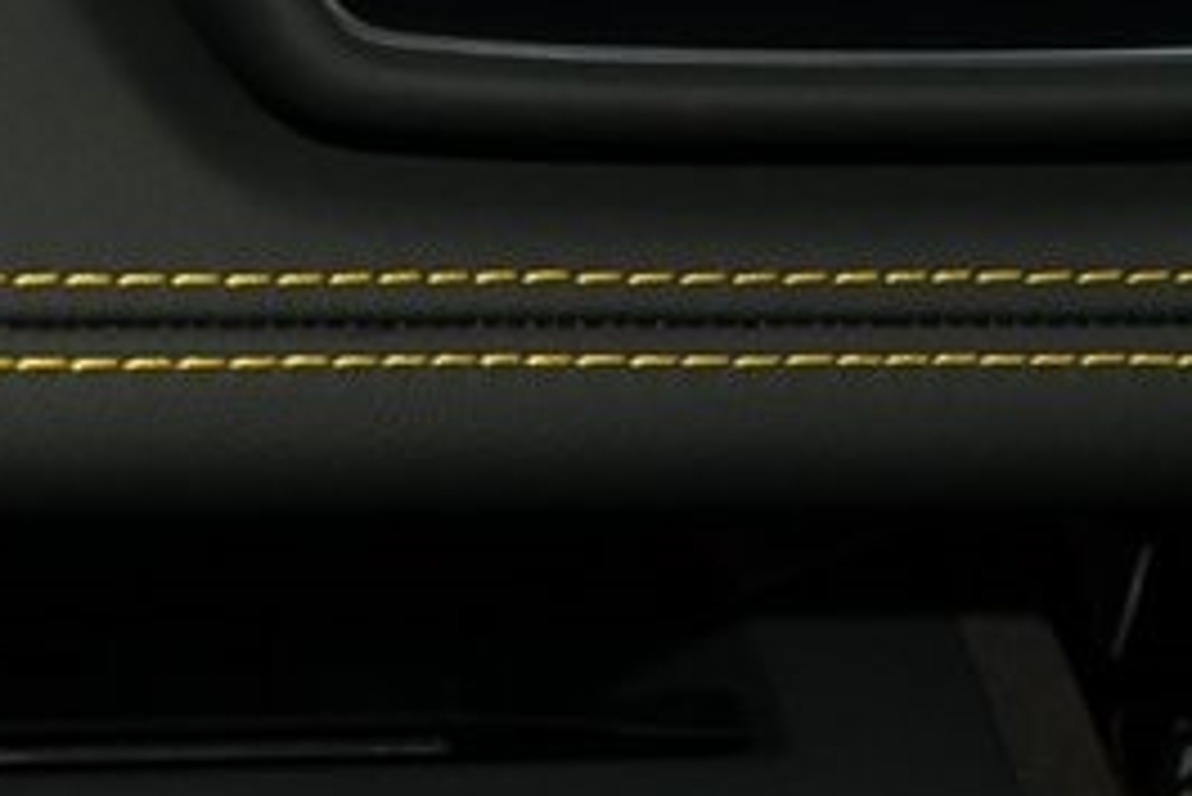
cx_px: -135
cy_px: 1527
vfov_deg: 6.9
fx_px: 6394
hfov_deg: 10.5
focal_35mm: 193
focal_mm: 50
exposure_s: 1/25
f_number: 6.3
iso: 2000
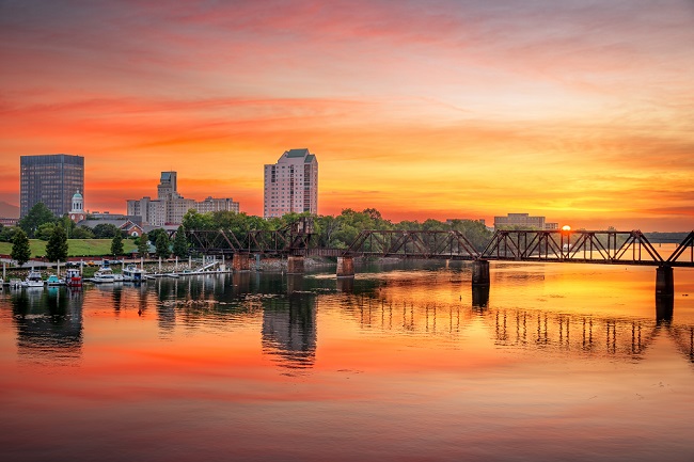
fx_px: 732
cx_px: 347
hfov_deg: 50.7
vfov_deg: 35.0
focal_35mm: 38
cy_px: 231
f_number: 8
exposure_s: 1/125
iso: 100
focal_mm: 38
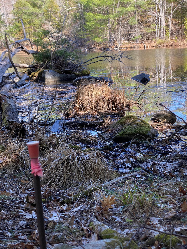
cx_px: 94
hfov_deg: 28.0
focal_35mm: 52
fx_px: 375
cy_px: 124
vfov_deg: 36.8
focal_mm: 6
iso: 20
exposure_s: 1/160
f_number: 2
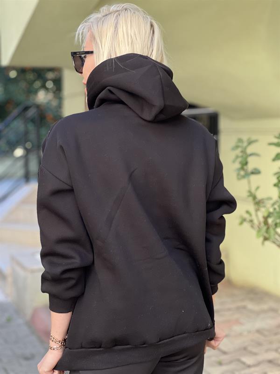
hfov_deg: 19.1
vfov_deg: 25.3
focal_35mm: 77
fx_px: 830
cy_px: 187
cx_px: 140
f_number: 2.8
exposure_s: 1/121
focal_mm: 9
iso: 160
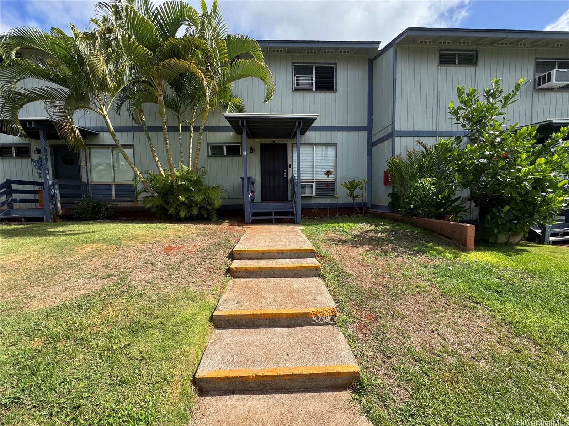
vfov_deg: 85.7
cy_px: 213
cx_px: 284
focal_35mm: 14
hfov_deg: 102.1
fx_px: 230
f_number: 2.2
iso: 50
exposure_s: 1/1236
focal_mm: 2.22
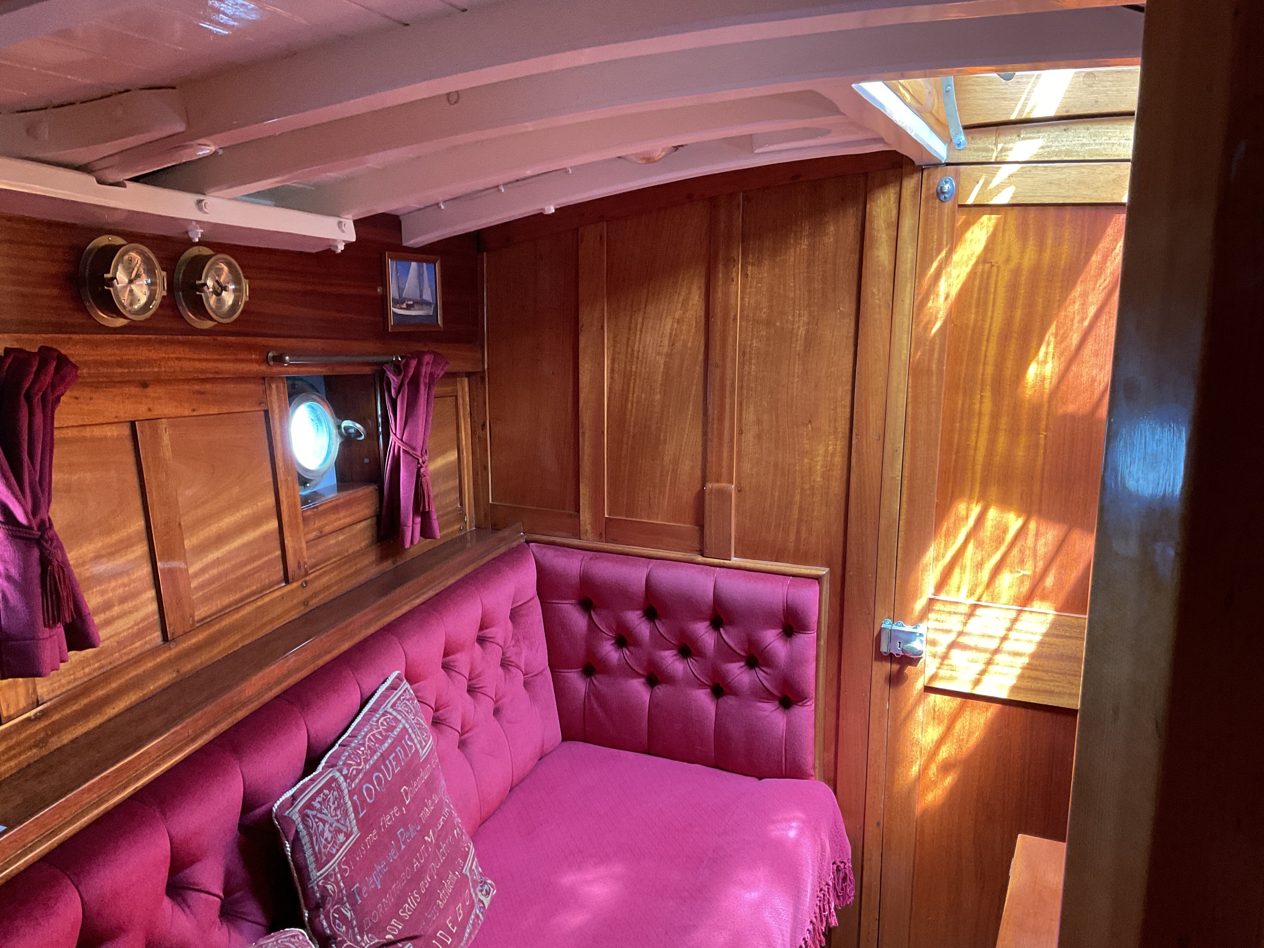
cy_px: 474
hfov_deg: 61.7
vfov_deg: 48.2
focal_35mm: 29
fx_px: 1059
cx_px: 632
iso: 125
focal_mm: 3
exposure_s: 1/50
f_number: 1.8
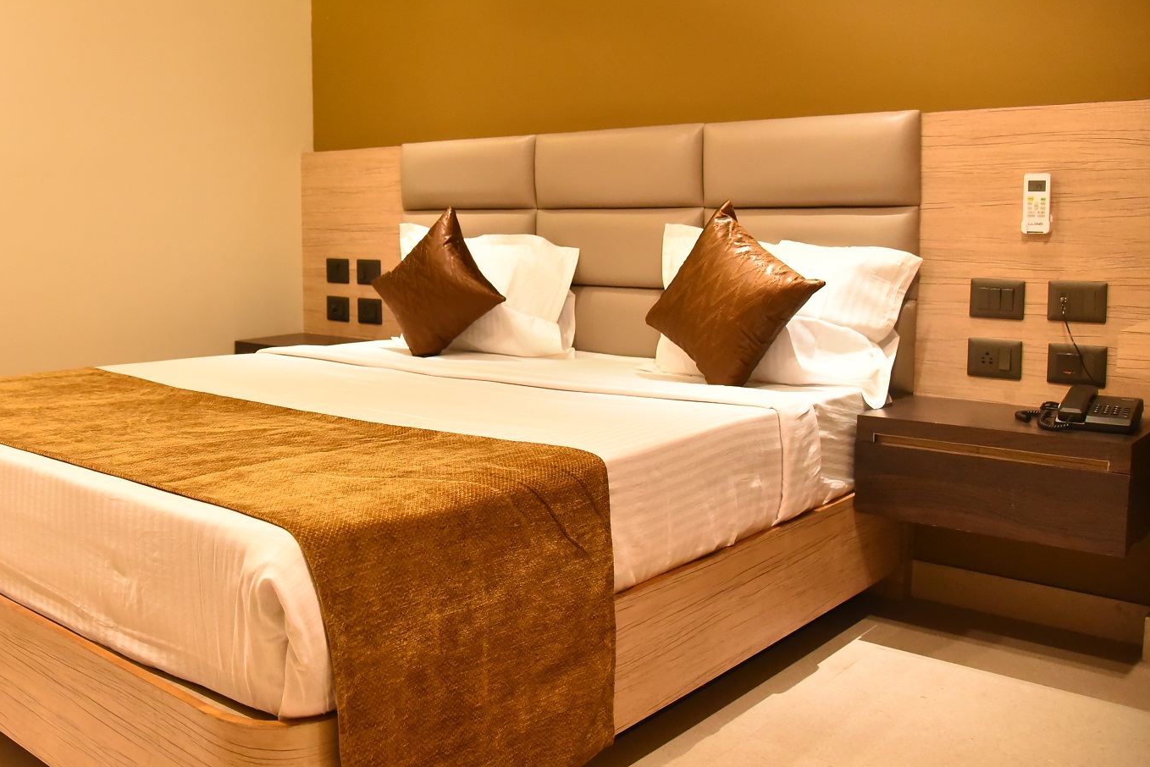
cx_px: 340
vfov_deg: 37.7
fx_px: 1118
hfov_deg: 52.8
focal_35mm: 35
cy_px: 297
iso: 5000
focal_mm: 24
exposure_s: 1/100
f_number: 4
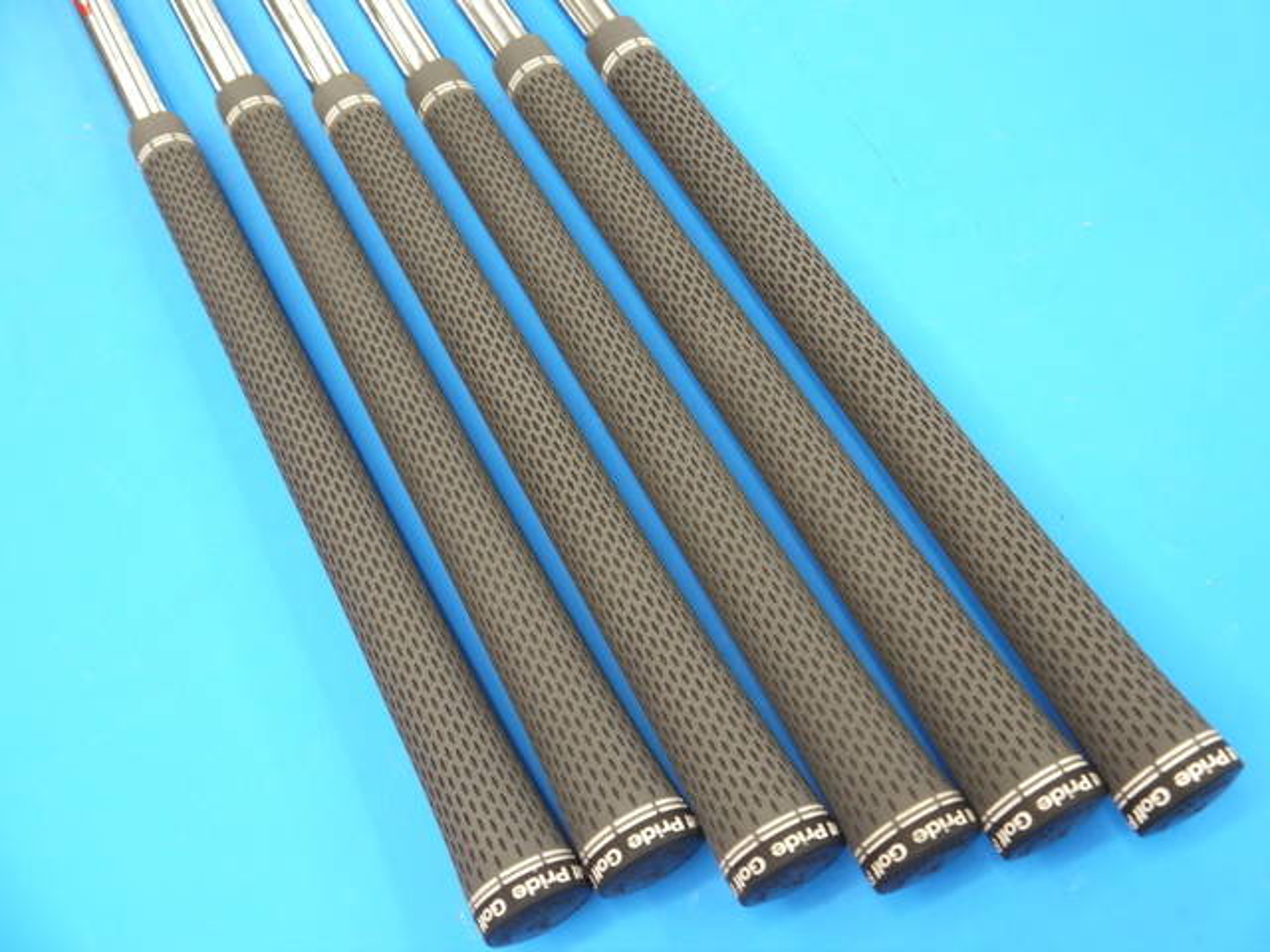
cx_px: 635
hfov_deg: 41.2
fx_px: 1688
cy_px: 476
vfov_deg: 31.5
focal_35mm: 46
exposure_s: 1/100
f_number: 4.4
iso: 800
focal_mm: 23
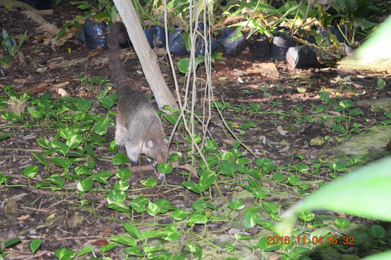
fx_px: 896
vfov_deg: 16.5
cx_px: 196
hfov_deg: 24.6
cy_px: 130
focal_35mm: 82
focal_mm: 55
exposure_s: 1/60
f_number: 5.6
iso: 900
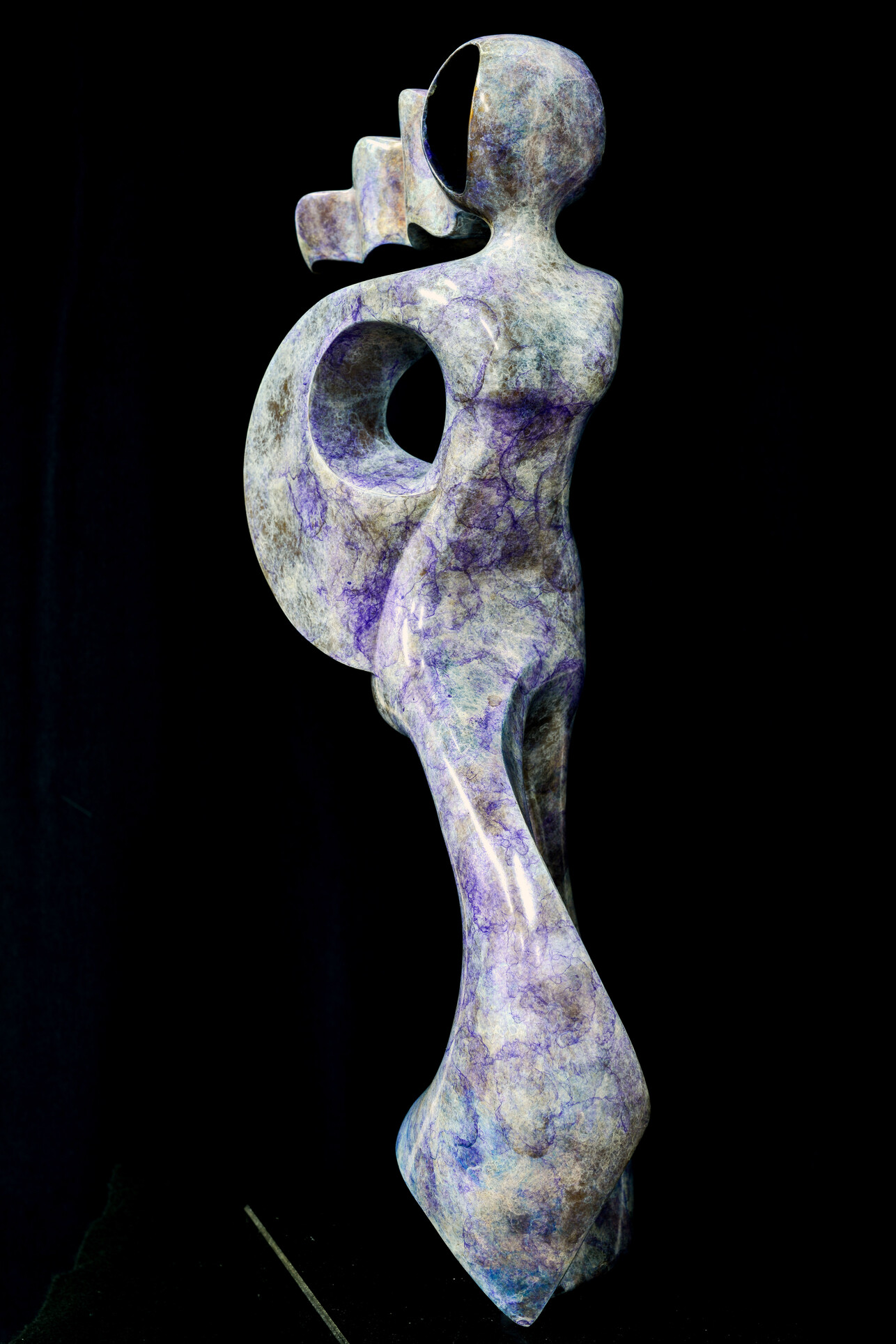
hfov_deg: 24.6
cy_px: 672
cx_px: 448
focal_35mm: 55
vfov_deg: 36.2
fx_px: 2052
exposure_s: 2.5
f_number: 11
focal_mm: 55
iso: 50
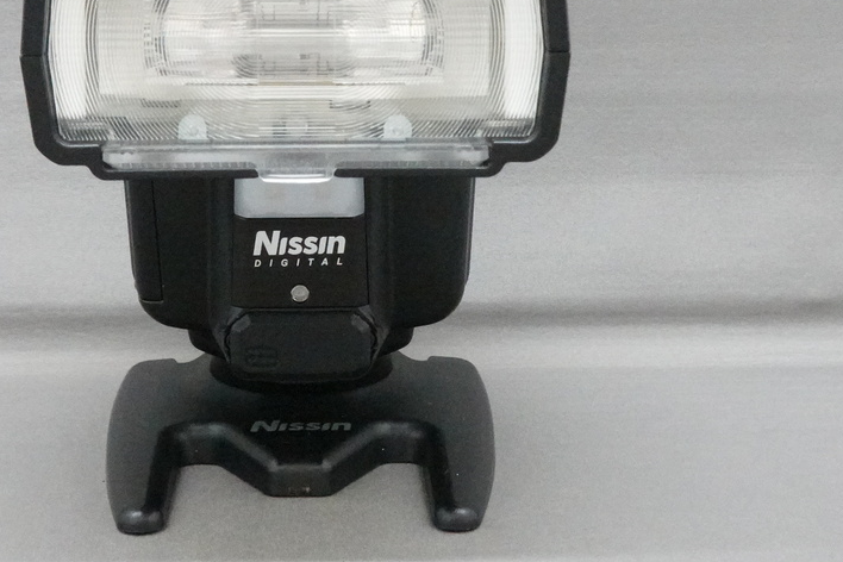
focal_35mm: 78
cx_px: 332
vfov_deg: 17.4
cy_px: 163
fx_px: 1826
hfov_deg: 25.9
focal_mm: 17.19
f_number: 11
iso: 6400
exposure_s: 1/40
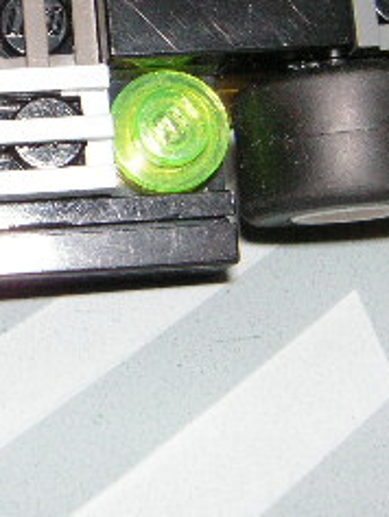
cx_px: -50
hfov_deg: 14.4
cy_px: 63
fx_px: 1497
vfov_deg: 19.3
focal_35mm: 100
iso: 160
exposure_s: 1/45
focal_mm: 6.3
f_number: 6.6
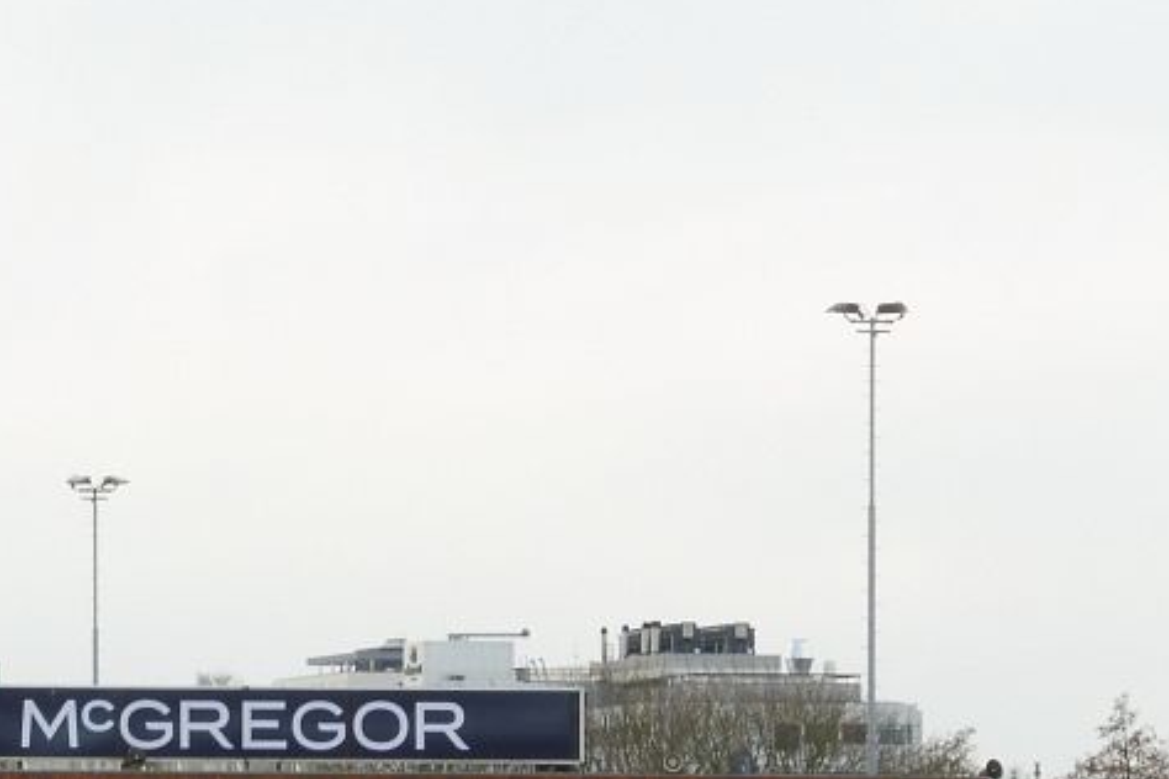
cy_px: 732
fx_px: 11235
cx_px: 12
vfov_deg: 4.0
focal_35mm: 346
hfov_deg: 5.9
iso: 100
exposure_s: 1/100
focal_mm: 27.6
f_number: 7.1
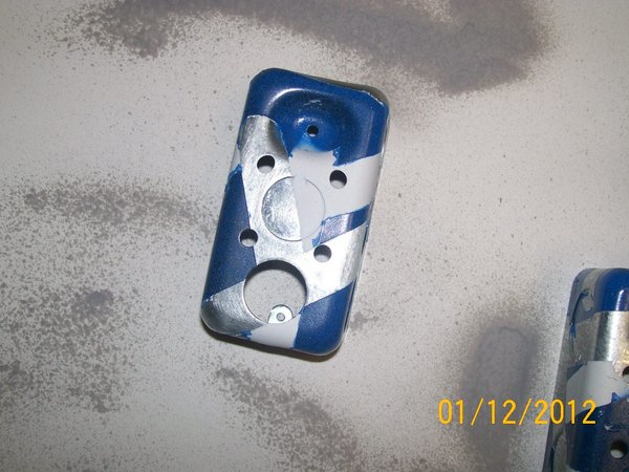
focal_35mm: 45
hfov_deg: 42.1
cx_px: 314
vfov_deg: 32.2
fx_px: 818
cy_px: 236
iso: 80
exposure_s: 1/73.1
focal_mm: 7.6
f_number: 3
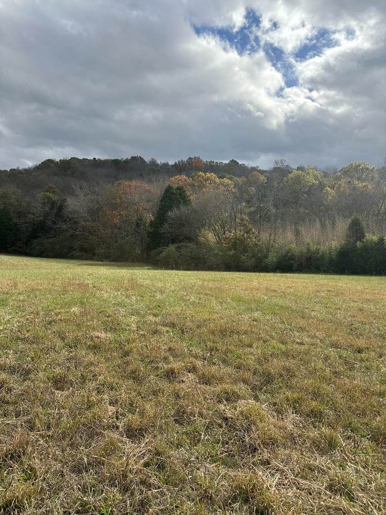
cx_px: 193
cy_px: 258
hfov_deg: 56.8
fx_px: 357
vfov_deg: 71.6
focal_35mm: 24
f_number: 1.78
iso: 80
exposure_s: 1/4016
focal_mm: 6.86
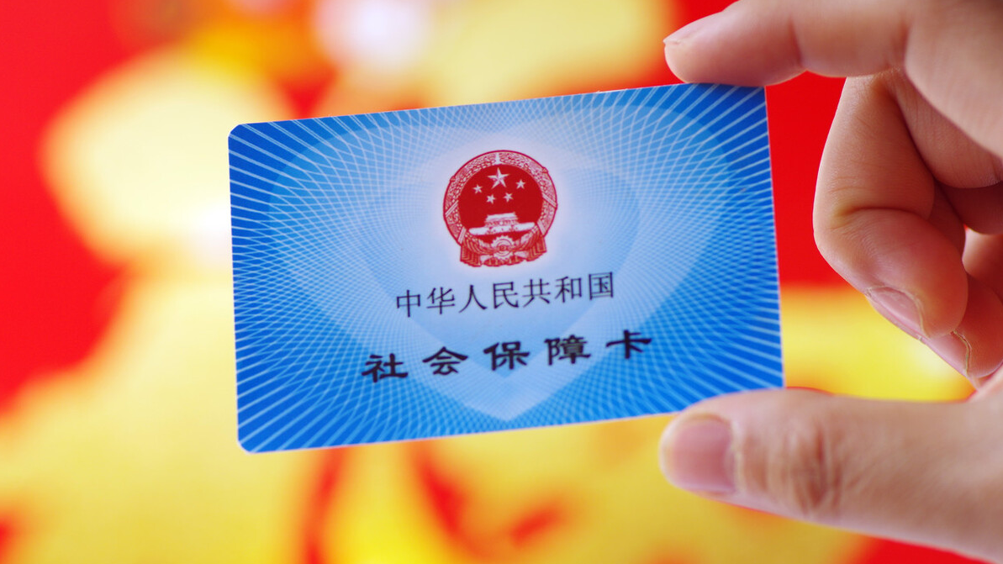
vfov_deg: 7.7
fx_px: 4202
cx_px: 502
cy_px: 274
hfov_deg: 13.6
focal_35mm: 158
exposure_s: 1/125
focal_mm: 100
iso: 200
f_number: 4
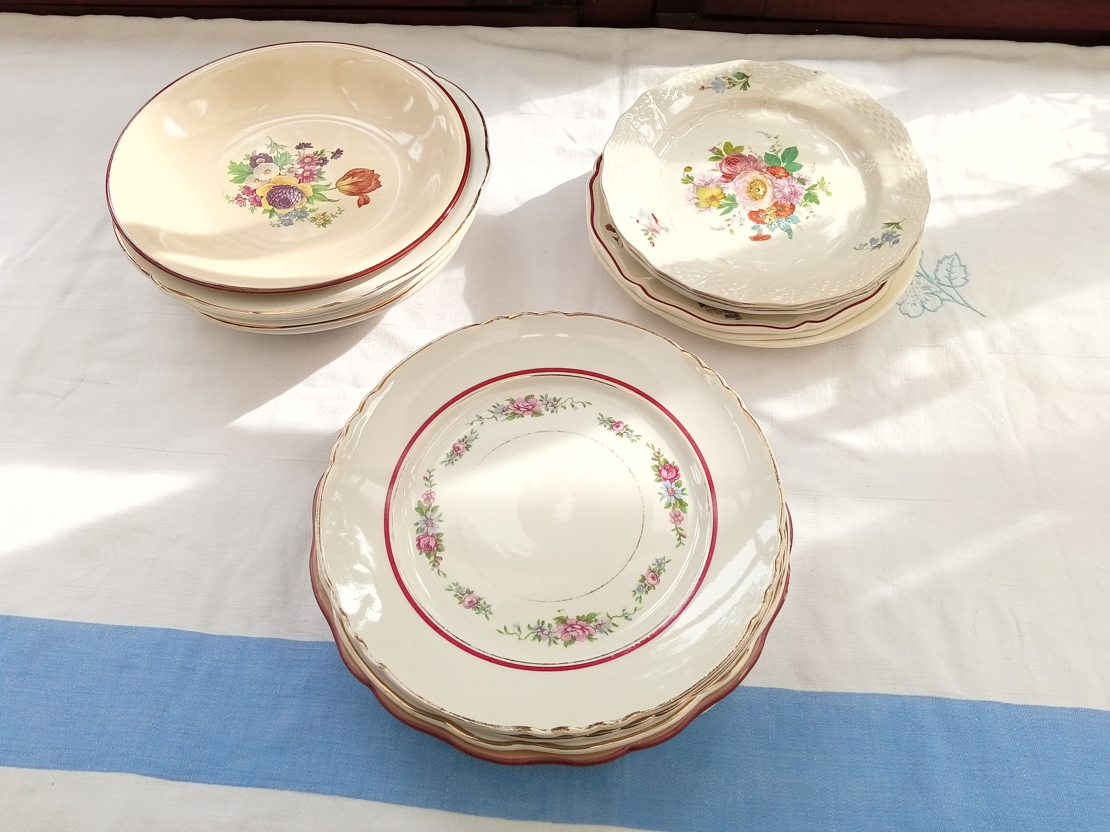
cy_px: 416
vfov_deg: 49.7
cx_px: 555
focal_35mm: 28
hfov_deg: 63.4
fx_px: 898
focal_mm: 3.57
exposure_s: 1/326
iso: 115
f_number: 1.8
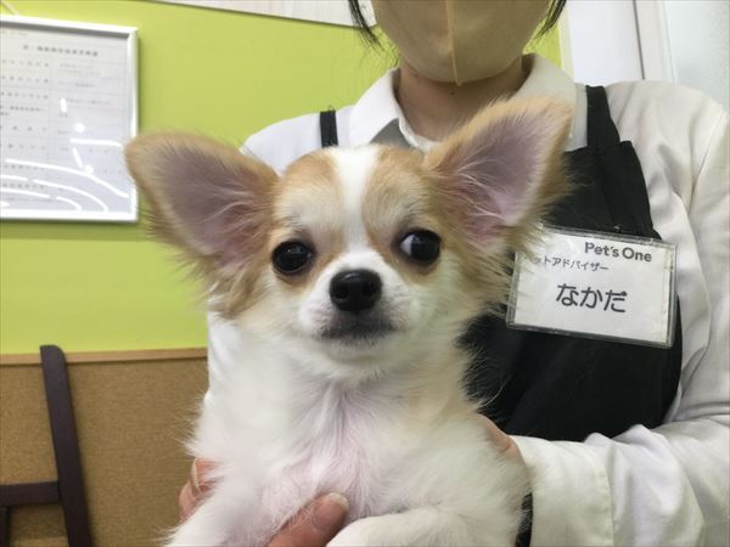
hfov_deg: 58.4
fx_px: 654
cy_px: 274
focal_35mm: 31
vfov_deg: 45.4
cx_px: 365
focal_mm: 3.3
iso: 50
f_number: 2.4
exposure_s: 1/30
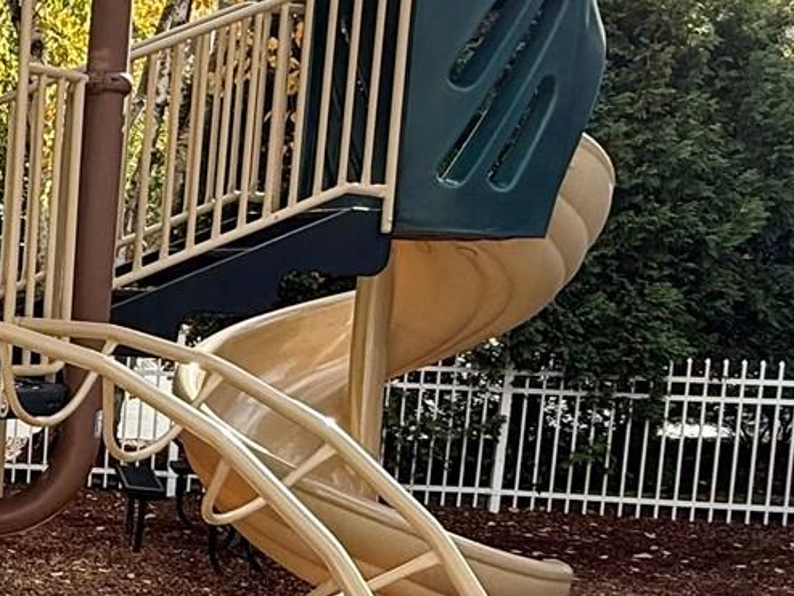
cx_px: -228
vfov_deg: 25.2
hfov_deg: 27.8
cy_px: 357
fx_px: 1331
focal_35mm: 58
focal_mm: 2.22
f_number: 2.2
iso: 64
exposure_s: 1/742
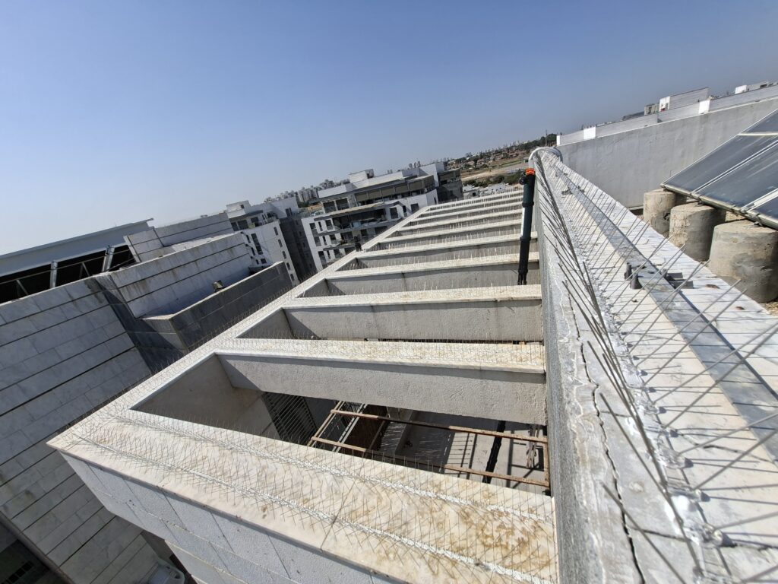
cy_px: 292
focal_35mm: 13
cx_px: 389
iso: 40
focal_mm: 1.74
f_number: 2.2
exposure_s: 1/1527
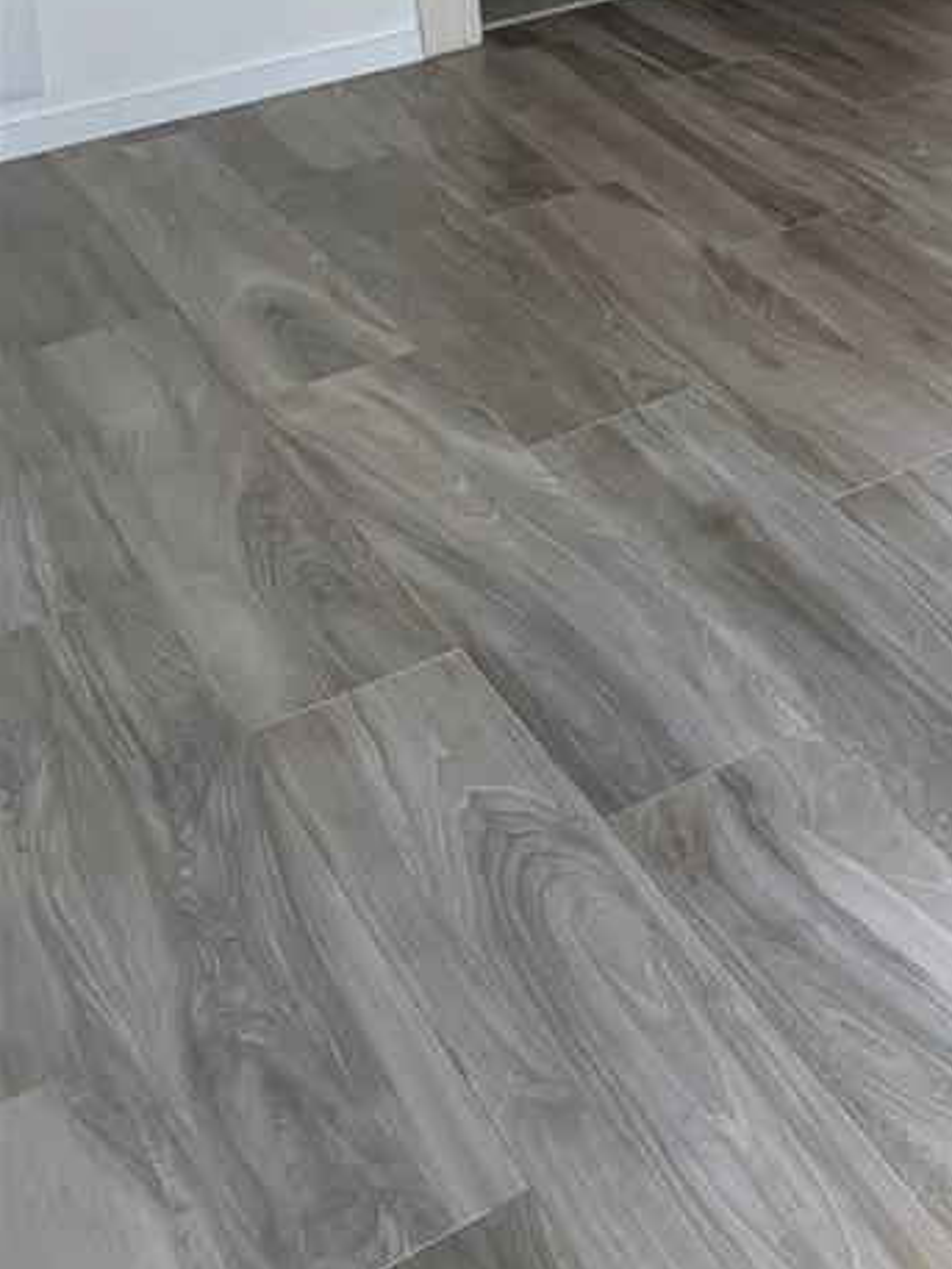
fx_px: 2309
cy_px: -369
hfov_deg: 21.1
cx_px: 1246
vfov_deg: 26.3
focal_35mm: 63
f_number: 1.78
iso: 200
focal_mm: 6.76
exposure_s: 1/121
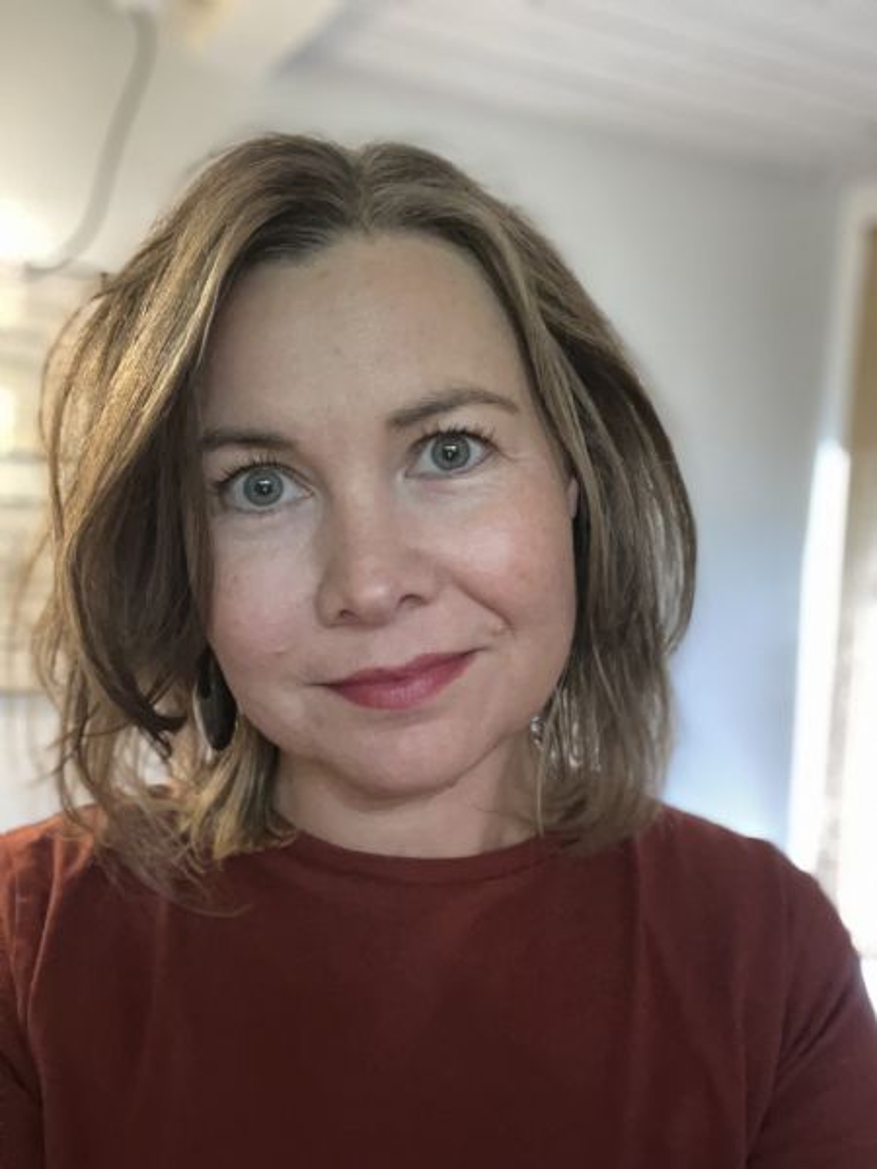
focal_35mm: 30
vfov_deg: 60.0
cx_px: 438
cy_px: 584
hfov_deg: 46.8
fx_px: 1013
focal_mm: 2.71
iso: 400
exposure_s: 1/25
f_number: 2.2
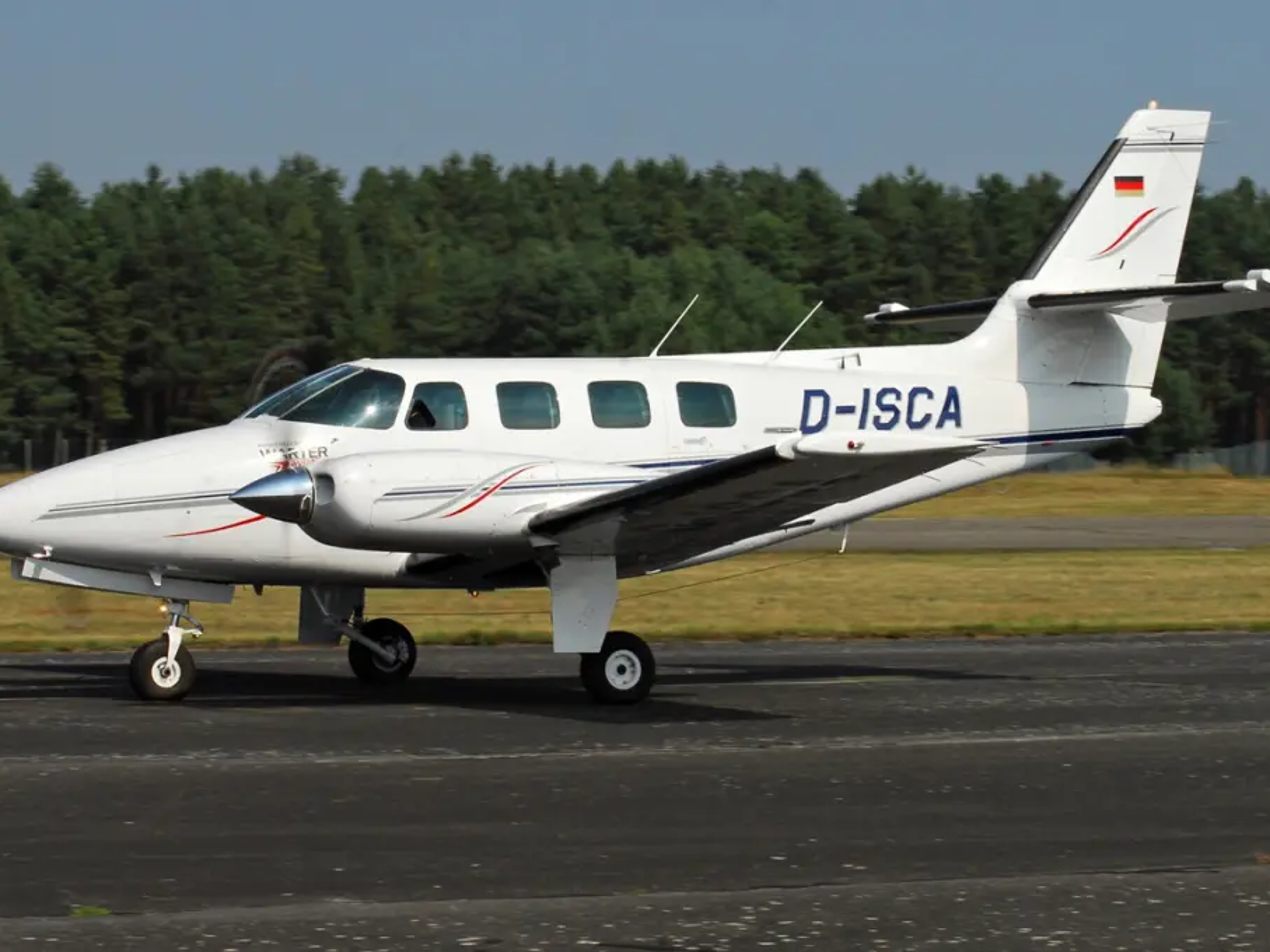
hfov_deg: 17.3
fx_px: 4182
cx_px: 633
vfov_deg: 13.0
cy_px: 475
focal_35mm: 114
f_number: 20
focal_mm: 70
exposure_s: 1/100
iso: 200
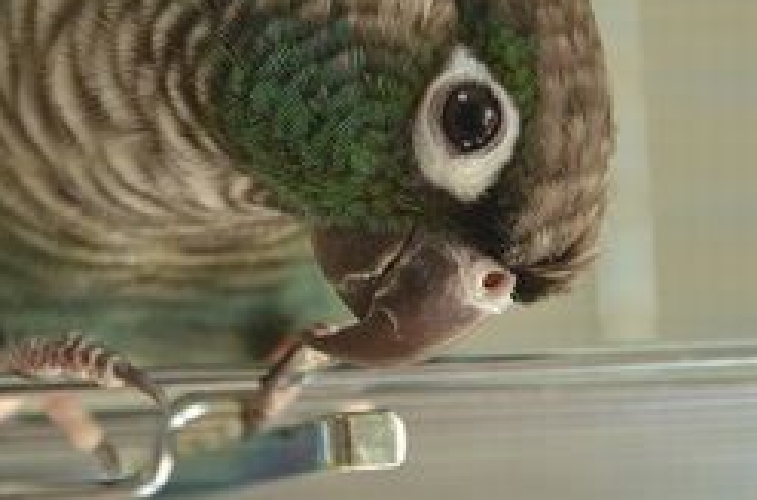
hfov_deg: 5.2
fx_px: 8389
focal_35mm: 400
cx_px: 342
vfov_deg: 3.4
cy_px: 125
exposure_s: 1/60
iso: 400
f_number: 7.1
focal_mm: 135
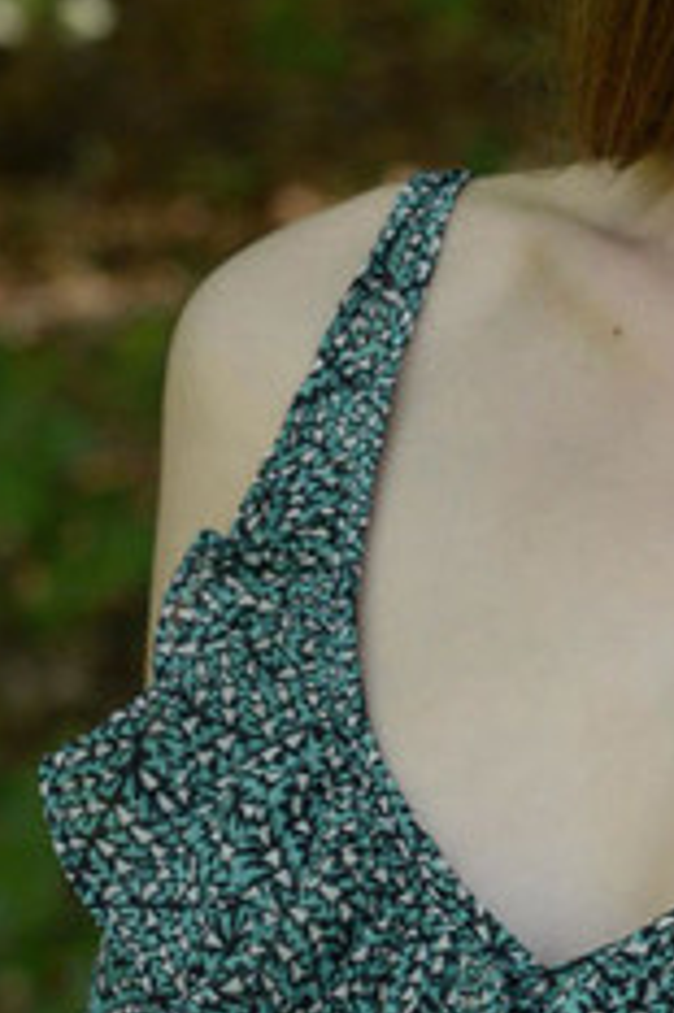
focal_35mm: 306
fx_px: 8606
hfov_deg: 4.5
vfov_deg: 6.7
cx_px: 900
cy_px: -159
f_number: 7.1
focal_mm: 95
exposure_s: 1/80
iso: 800
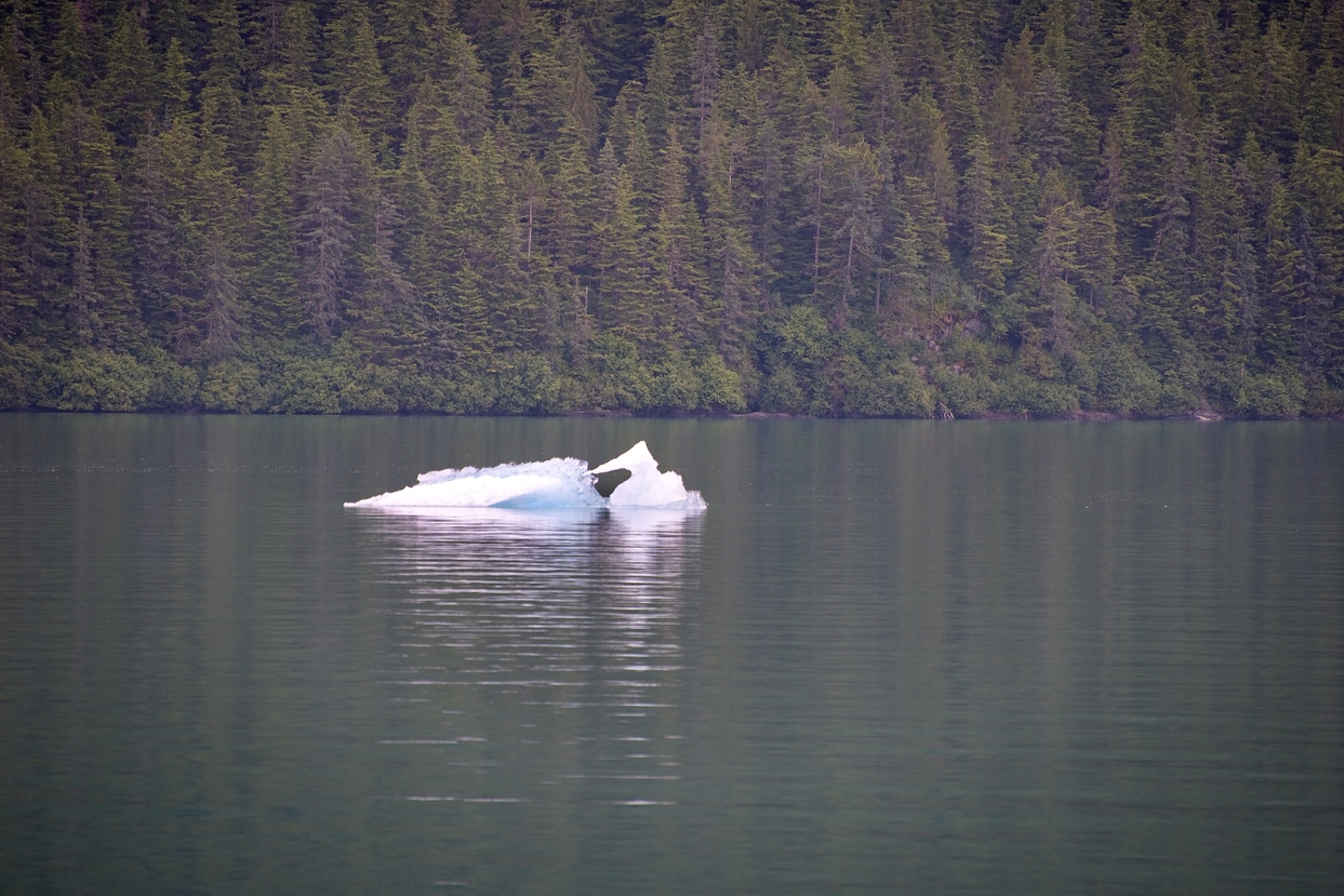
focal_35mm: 309
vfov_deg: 4.4
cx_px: 690
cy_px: 456
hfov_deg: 6.7
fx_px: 11537
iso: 720
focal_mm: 300
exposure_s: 1/640
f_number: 5.6
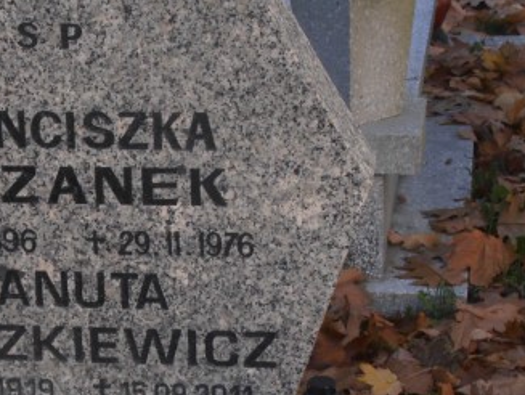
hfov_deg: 11.4
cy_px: 254
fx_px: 2611
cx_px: 92
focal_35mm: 172
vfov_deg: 8.6
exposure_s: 1/60
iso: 80
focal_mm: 15.51
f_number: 5.1
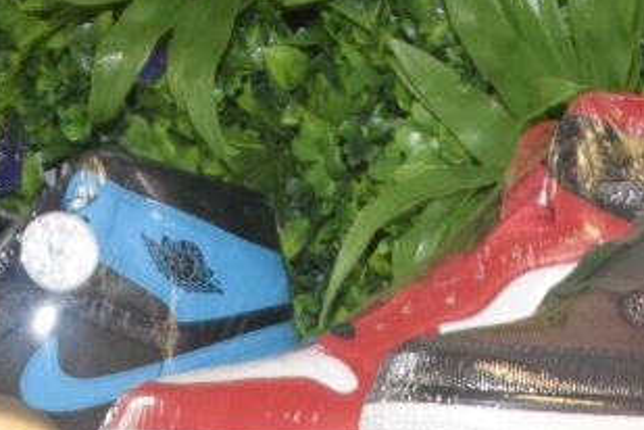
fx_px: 2755
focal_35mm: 154
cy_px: 1134
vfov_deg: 8.0
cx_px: 447
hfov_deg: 13.3
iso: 800
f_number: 4.5
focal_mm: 18
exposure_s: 1/80
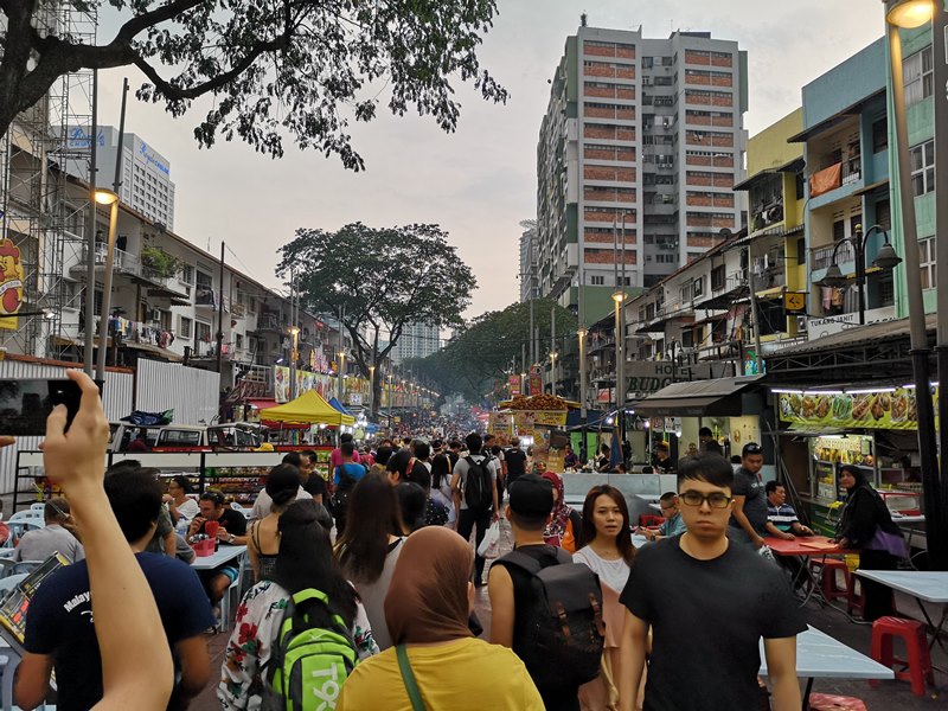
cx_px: 474
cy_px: 356
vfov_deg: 51.4
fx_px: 739
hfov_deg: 65.3
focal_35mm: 27
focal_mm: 3.95
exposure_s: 1/250
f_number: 1.8
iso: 50
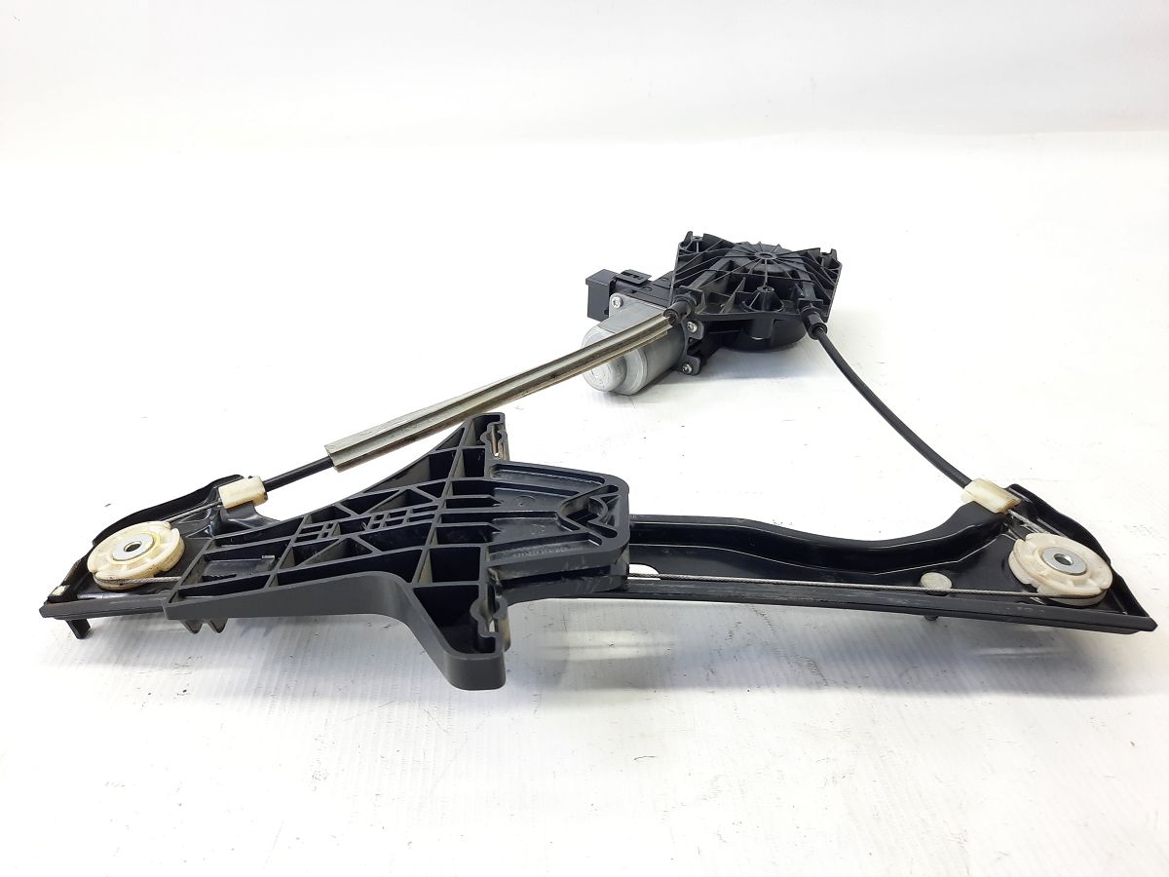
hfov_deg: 69.4
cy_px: 438
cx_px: 584
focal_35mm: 25
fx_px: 844
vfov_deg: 54.9
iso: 100
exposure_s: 1/50
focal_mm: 4.6
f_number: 2
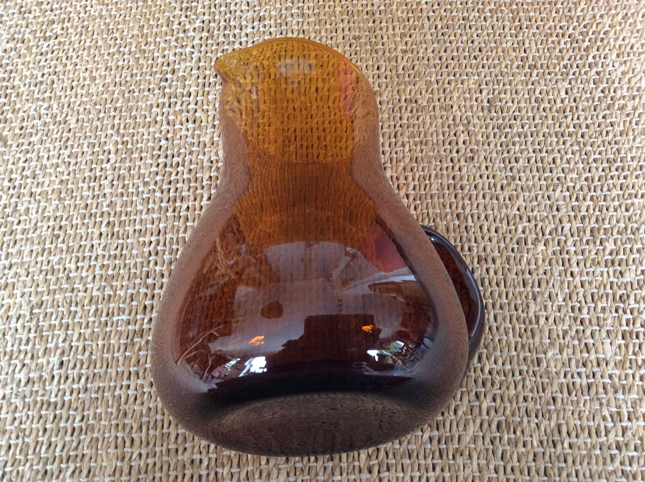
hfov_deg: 56.9
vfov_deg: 44.1
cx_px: 322
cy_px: 241
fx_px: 595
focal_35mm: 32
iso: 200
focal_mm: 3.3
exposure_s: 1/25
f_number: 2.4
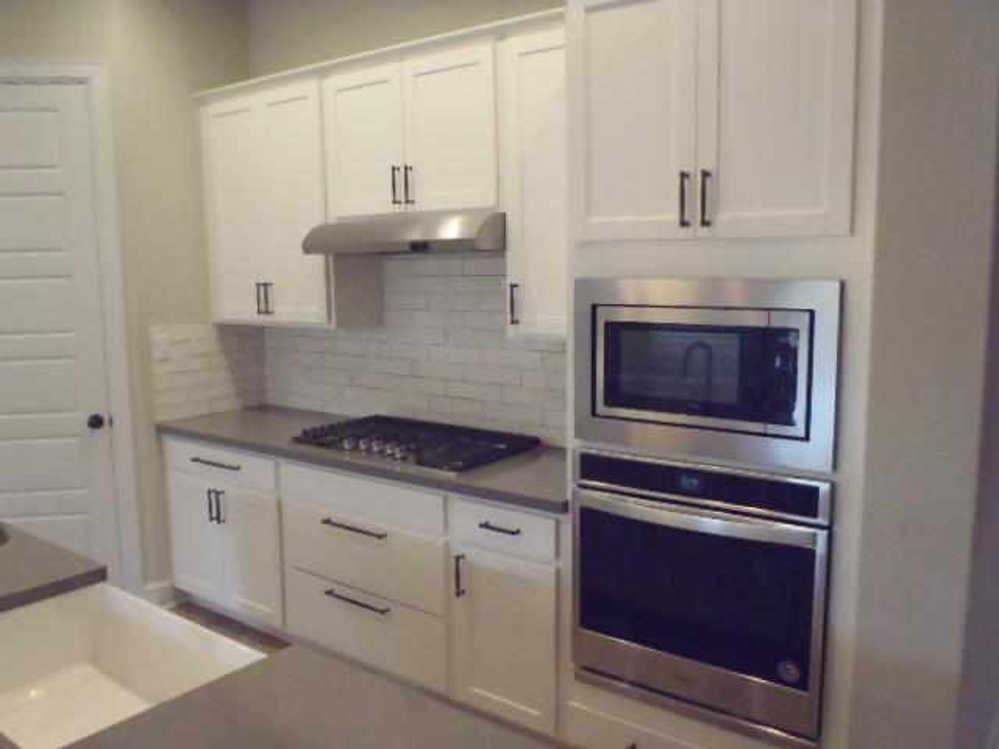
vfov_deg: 49.7
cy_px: 374
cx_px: 500
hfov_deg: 63.4
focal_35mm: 28
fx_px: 808
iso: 800
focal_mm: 5
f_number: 3.9
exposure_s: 1/80
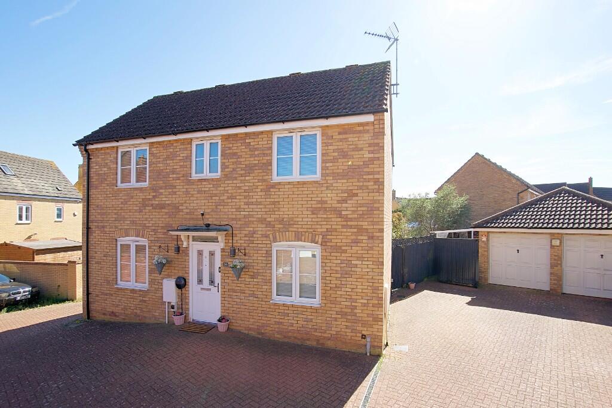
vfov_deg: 77.4
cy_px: 204
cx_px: 306
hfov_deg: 100.4
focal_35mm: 15
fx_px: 255
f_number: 7.1
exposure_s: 1/200
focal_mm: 10
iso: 100
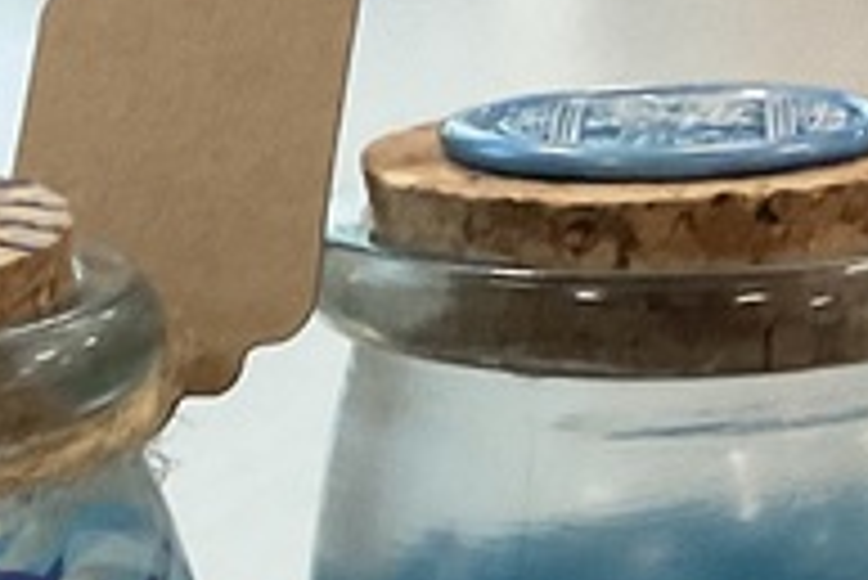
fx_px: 3861
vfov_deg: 8.3
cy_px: 1079
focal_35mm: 160
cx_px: 899
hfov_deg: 12.6
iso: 200
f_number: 1.8
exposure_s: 1/60
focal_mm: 3
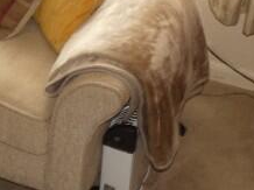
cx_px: -38
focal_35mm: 94
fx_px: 689
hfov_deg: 19.8
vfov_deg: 15.4
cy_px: 5
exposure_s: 1/25
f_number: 2.8
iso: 80
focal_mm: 3.6
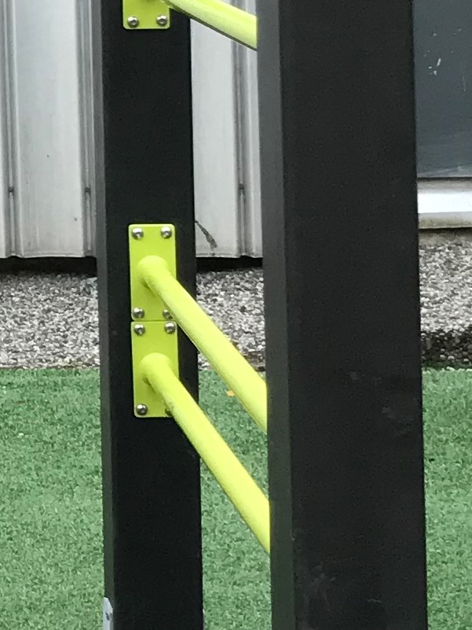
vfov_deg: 13.6
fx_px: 2563
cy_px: -152
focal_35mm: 141
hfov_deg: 9.7
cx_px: -515
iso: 32
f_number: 1.8
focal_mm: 3.99
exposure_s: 1/33
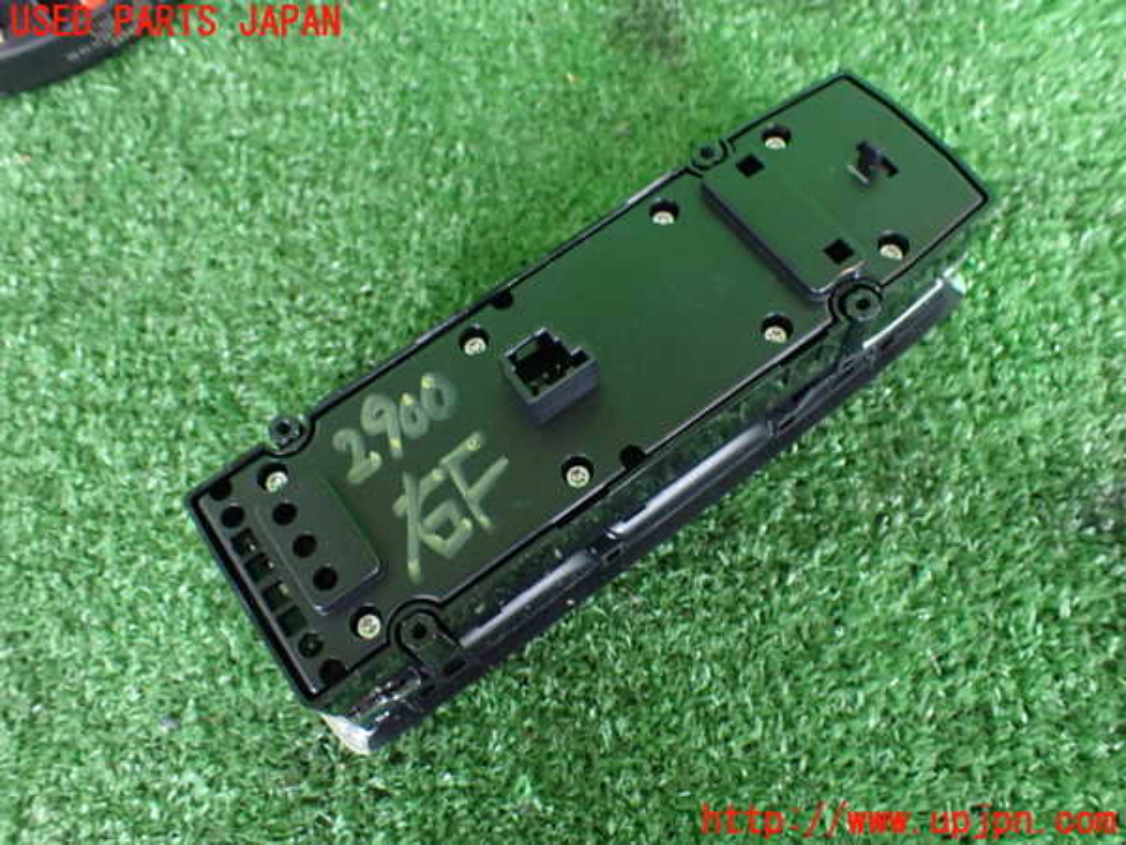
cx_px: 563
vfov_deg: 46.8
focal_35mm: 30
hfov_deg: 60.0
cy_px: 422
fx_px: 976
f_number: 2.3
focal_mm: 5.4
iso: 800
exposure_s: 1/30
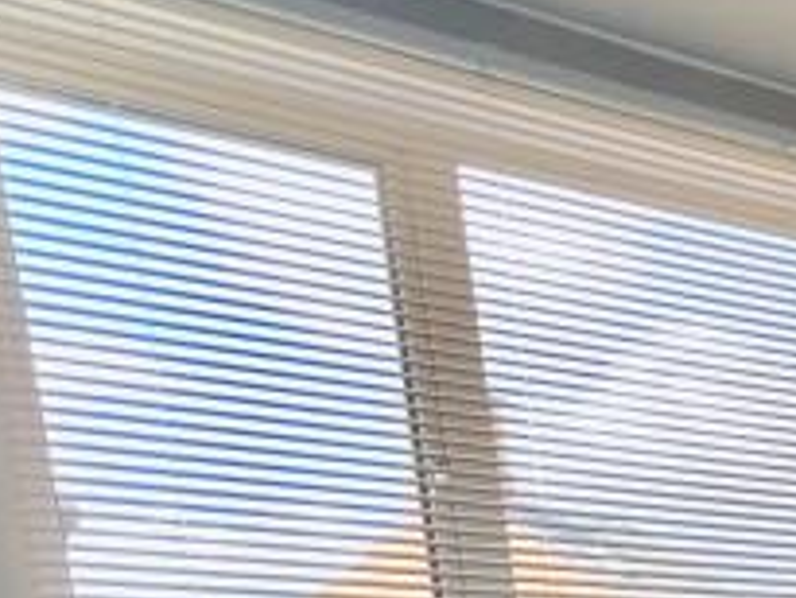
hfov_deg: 16.7
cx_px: 1771
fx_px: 1496
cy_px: 1002
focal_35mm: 65
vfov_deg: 18.7
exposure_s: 1/99
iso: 100
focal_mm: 1.57
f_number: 1.8
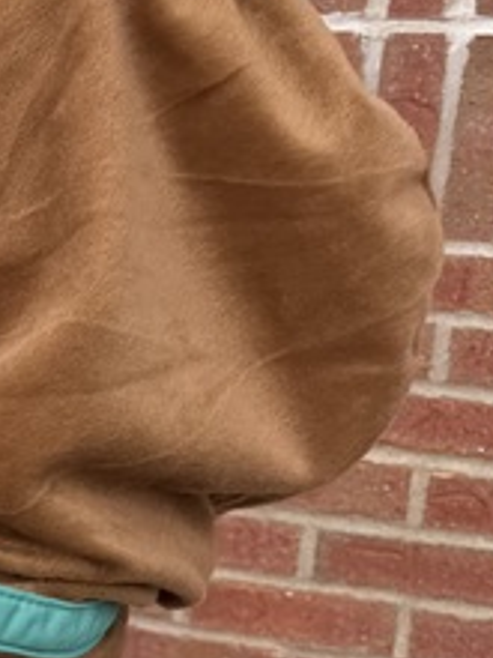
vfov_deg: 17.9
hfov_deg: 10.5
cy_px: 505
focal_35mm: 109
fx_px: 2070
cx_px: -884
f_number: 1.78
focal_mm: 6.76
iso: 80
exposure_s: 1/504
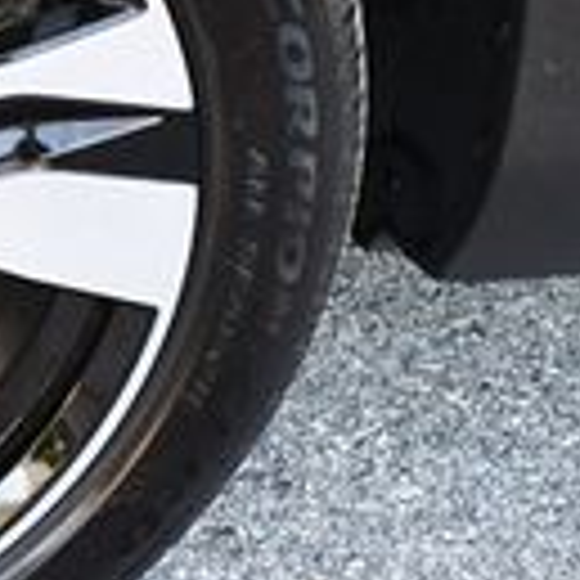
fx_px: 2881
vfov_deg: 11.5
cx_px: -391
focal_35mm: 152
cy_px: 121
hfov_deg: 10.9
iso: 720
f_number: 3.5
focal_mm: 18
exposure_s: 1/250
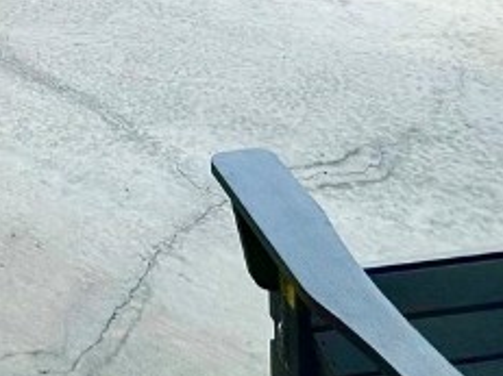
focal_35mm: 62
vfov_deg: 17.5
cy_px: -356
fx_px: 900
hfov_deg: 28.6
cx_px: -37
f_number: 2.2
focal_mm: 2.22
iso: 40
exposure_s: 1/1490
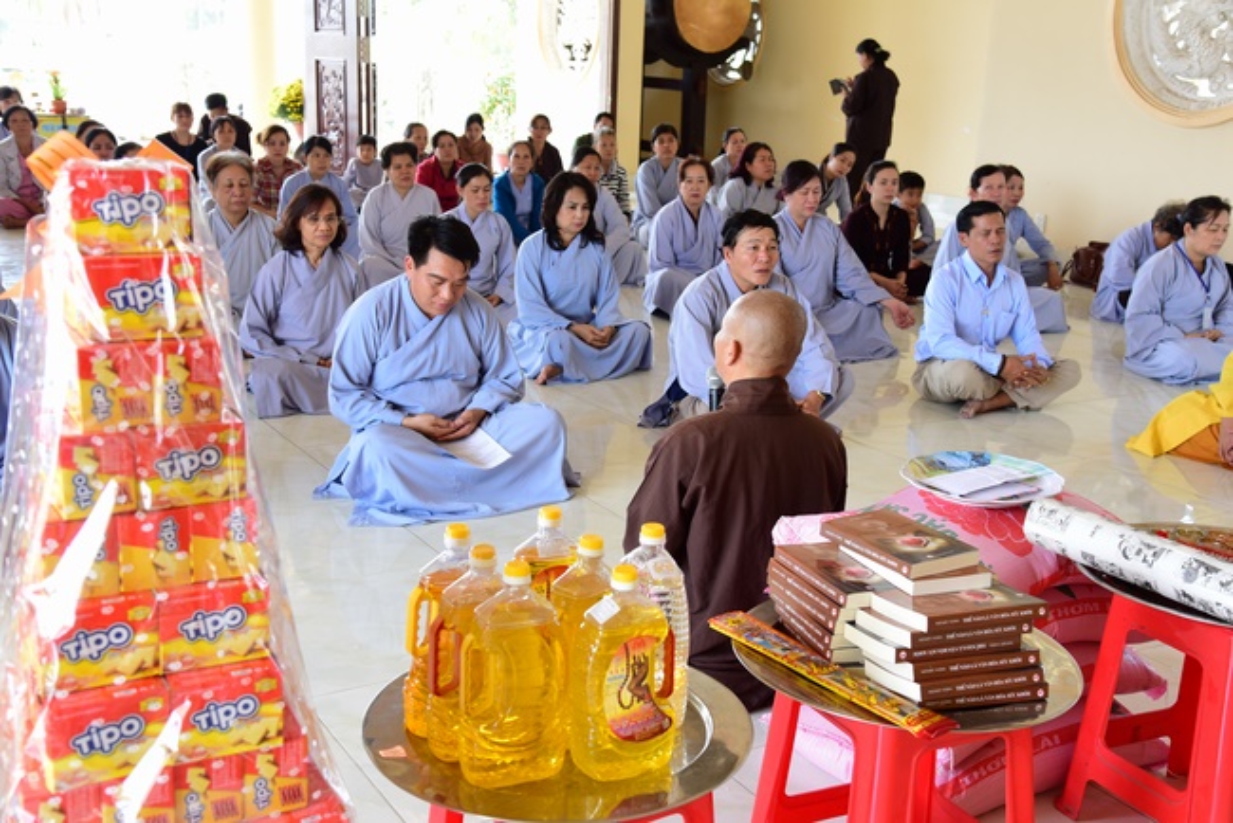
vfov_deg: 33.4
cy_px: 412
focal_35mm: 40
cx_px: 616
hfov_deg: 48.4
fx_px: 1371
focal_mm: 40
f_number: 5.6
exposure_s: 1/60
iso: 500
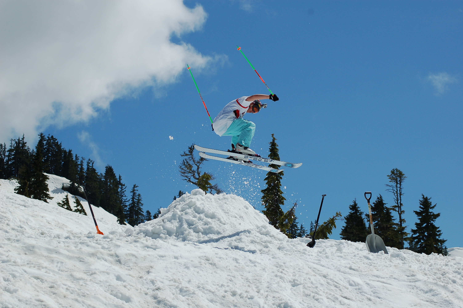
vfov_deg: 13.0
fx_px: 1349
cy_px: 154
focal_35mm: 105
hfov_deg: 19.5
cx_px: 232
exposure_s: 1/1600
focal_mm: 70
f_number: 7.1
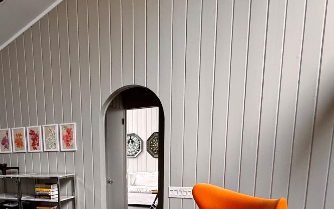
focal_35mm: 32
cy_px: 208
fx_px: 291
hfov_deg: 57.4
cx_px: 95
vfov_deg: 35.7
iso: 320
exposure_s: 1/99
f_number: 2.2
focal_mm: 2.22
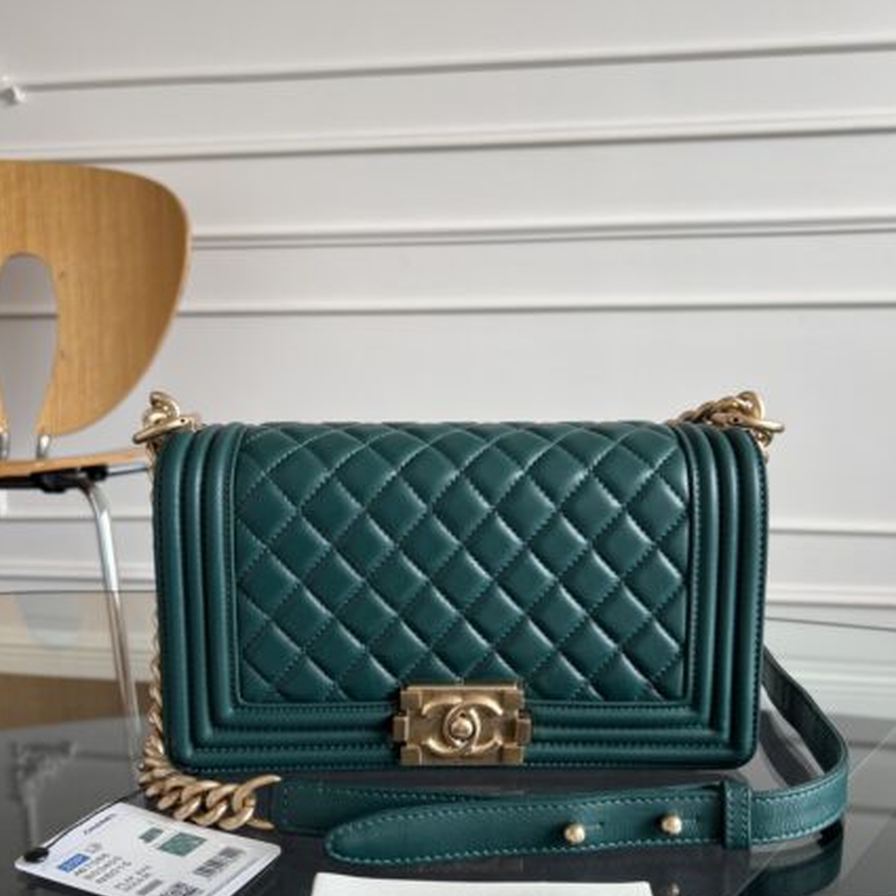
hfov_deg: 52.5
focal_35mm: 31
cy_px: 499
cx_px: 447
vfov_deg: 52.4
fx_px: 908
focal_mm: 5.7
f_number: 1.5
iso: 50
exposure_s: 1/121
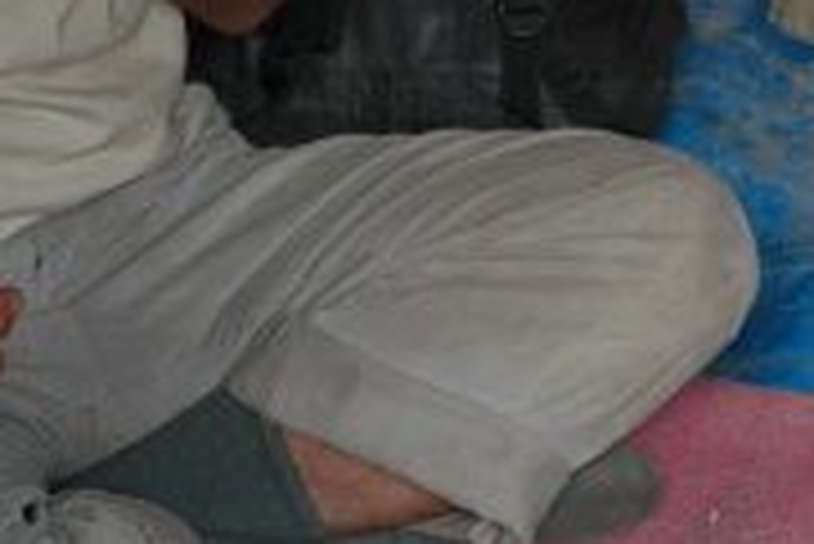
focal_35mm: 239
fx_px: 5408
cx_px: 899
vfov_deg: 5.8
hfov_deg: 8.5
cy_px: 274
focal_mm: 40
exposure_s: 1/80
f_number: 4.5
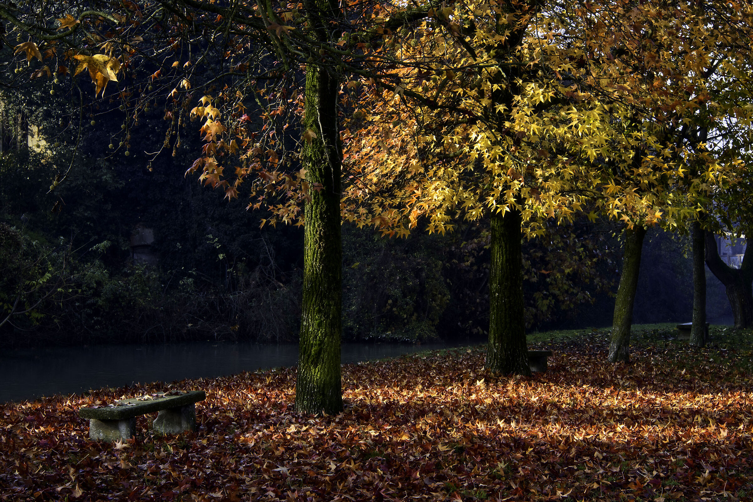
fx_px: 1423
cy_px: 251
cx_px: 376
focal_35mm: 68
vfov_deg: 20.0
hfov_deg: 29.6
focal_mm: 45.5
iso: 500
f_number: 8
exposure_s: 1/105
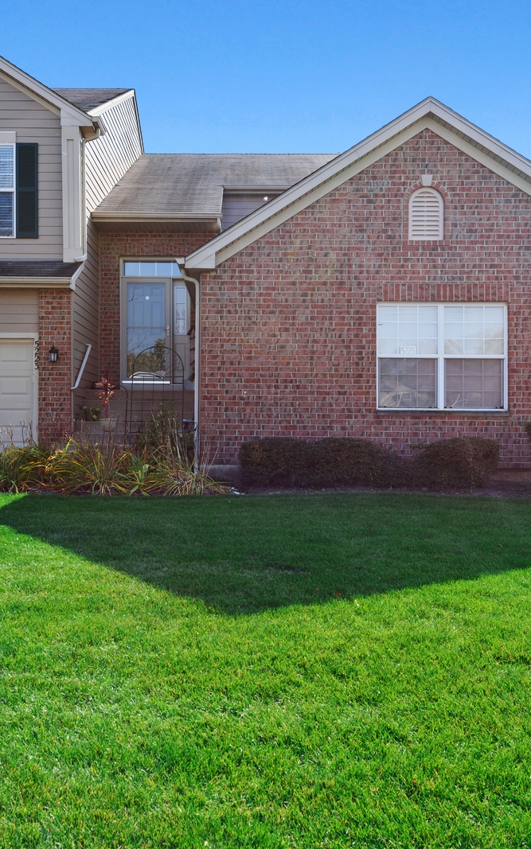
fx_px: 787
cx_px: 232
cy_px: 423
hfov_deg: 37.2
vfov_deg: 56.7
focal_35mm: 34
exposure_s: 1/250
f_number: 8
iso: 200
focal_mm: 22
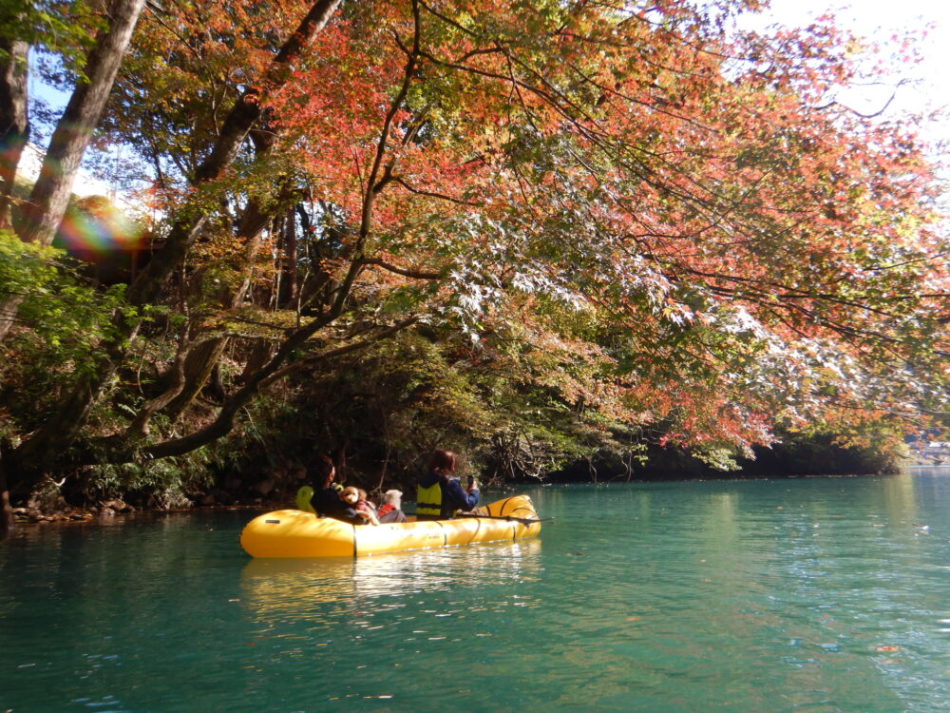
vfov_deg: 48.2
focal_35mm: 29
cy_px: 356
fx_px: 796
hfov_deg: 61.7
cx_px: 475
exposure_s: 1/400
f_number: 2.8
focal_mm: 5.1
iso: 125
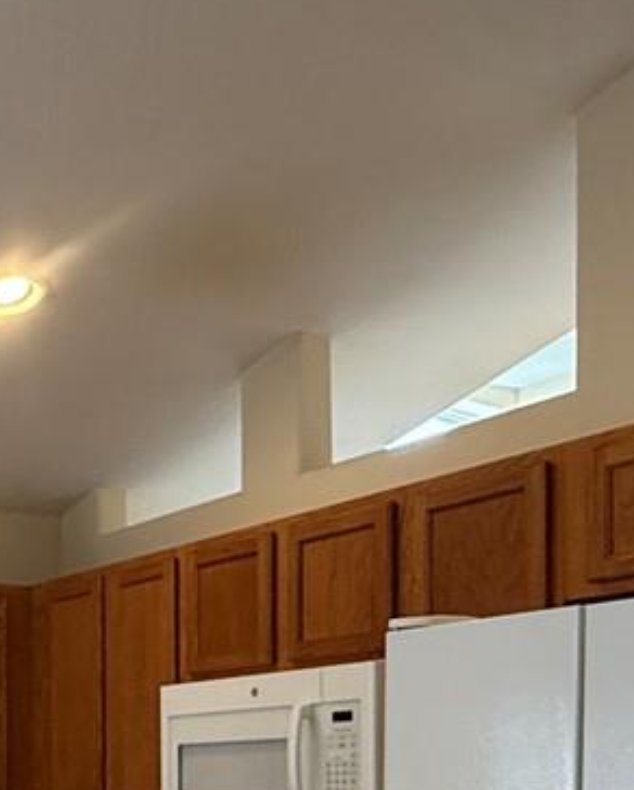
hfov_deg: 21.7
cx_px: -289
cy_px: 836
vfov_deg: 28.9
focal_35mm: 60
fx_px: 1405
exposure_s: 1/120
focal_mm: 2.22
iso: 250
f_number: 2.2
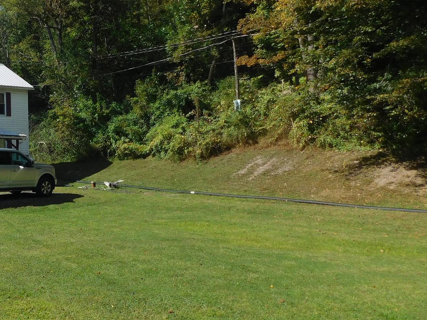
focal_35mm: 43
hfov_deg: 40.2
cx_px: 35
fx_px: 531
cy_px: 120
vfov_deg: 33.4
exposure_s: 1/500
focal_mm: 4
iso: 125
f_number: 6
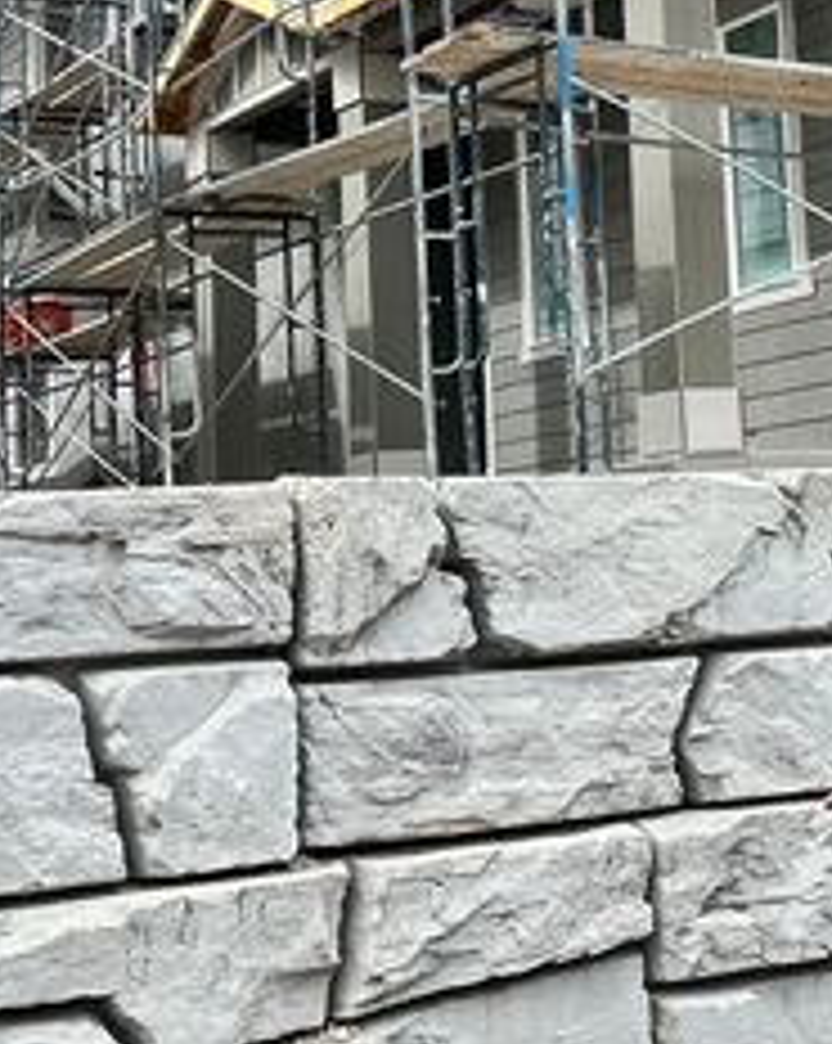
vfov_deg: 25.7
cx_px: 747
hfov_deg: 20.5
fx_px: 2251
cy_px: 250
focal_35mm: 73
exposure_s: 1/3049
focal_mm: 5.1
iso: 50
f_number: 1.6
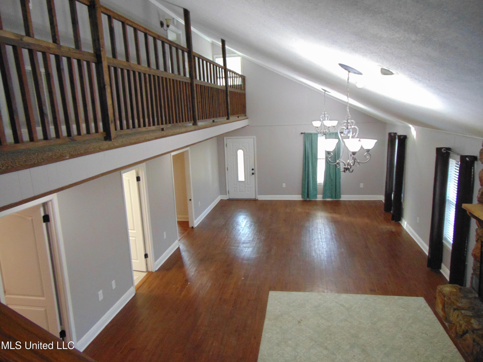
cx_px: 242
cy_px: 181
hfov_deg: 69.4
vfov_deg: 54.9
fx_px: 349
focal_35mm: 25
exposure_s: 1/30
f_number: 3
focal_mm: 4.5
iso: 400
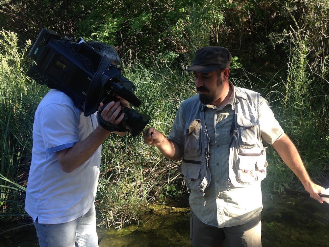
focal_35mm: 33
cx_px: 164
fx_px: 314
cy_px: 124
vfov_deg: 42.9
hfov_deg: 55.4
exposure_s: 1/241
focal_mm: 4.12
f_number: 2.4
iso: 50
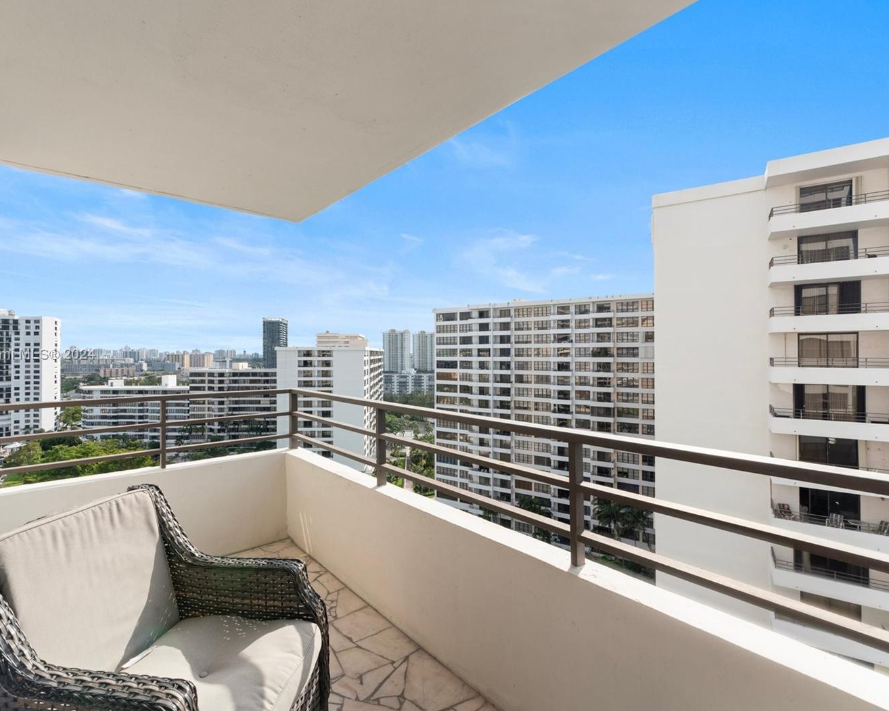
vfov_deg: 80.4
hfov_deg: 93.0
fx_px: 421
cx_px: 420
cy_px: 355
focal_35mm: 16
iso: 100
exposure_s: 1/15
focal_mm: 14
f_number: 11
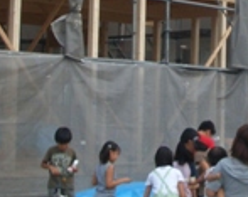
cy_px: 9
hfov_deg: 14.1
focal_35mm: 135
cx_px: 231
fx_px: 989
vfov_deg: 11.3
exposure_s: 1/320
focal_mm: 5.8
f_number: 4.3
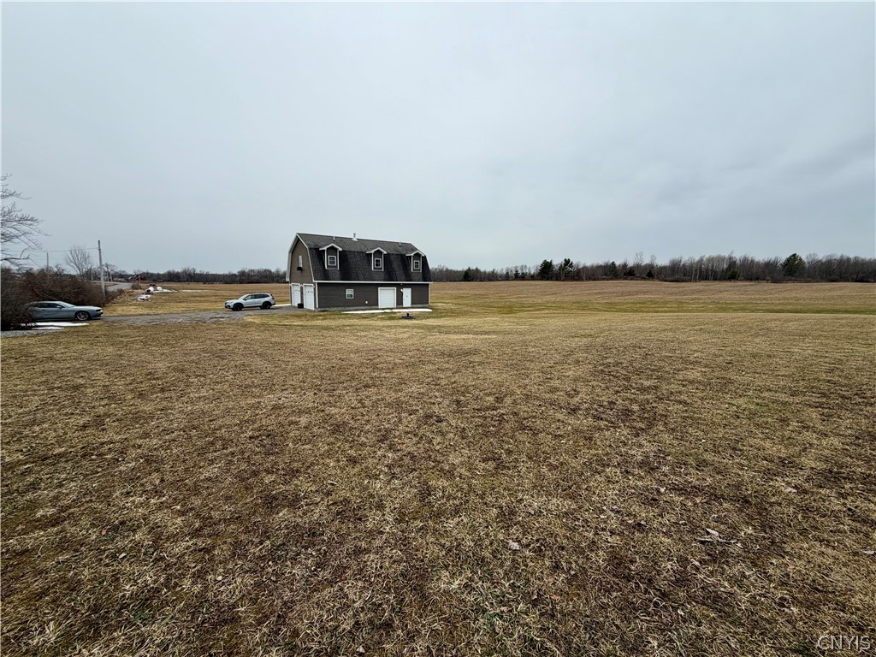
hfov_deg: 102.1
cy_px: 328
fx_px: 354
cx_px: 438
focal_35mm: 14
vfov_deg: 85.7
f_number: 2.2
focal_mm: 2.22
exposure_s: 1/770
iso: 32
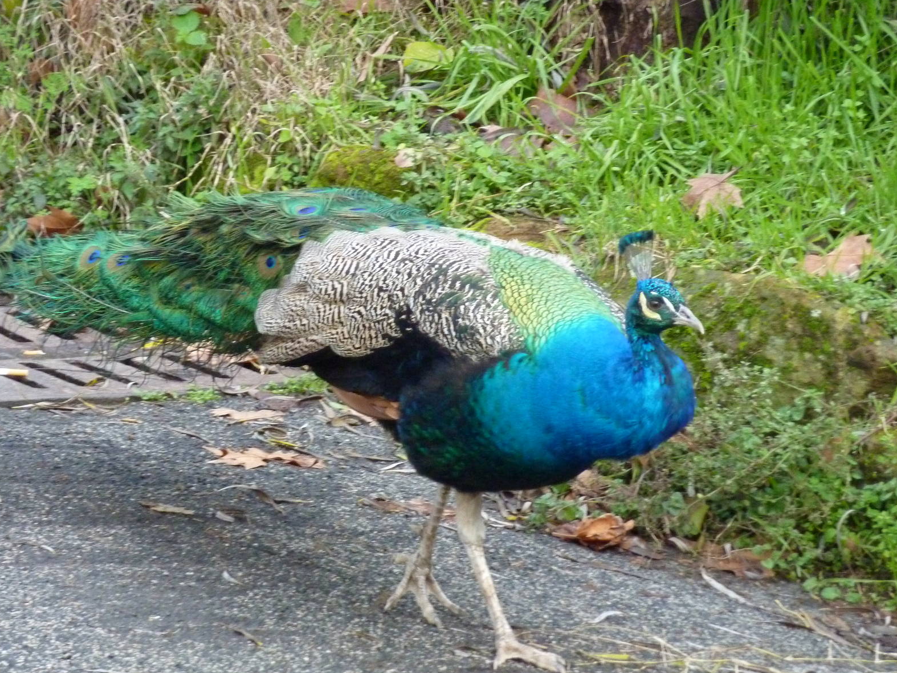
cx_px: 447
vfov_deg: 4.9
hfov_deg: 6.5
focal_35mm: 305
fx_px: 7902
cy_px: 339
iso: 640
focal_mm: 49.2
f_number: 4.9
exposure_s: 1/250
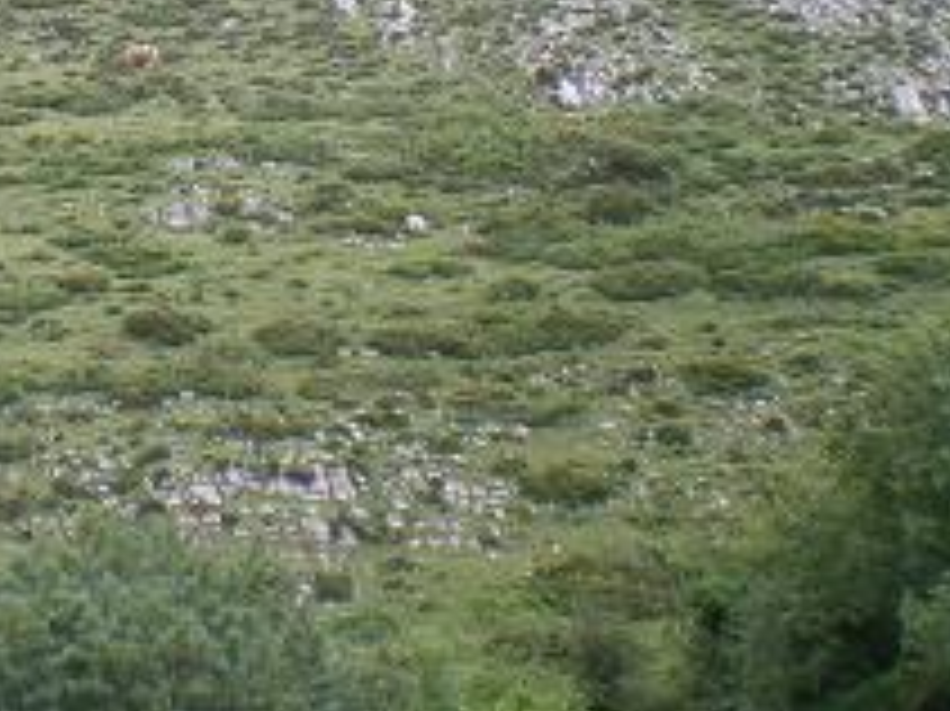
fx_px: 2606
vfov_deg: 15.1
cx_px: -81
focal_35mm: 95
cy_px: -124
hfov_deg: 19.8
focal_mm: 6.3
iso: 64
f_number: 4.6
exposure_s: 1/80
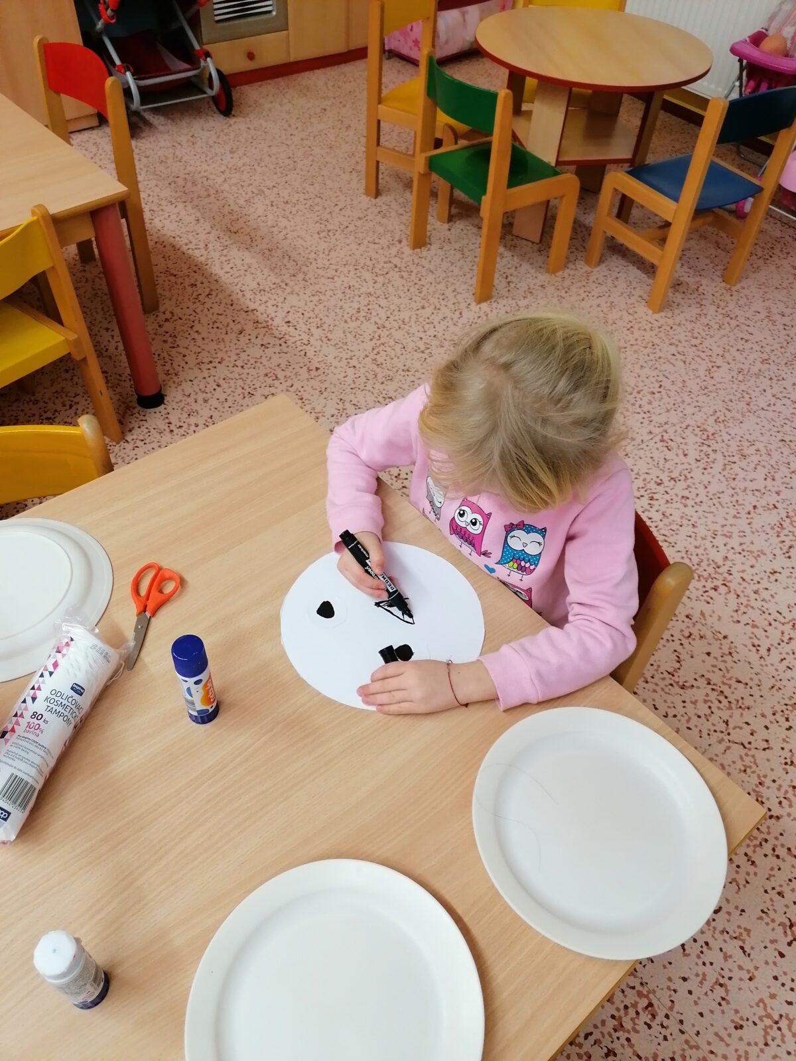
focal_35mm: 27
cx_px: 398
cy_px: 530
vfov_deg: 65.3
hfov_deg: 51.4
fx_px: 828
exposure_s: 1/33.3
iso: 160
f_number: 1.8
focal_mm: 4.75
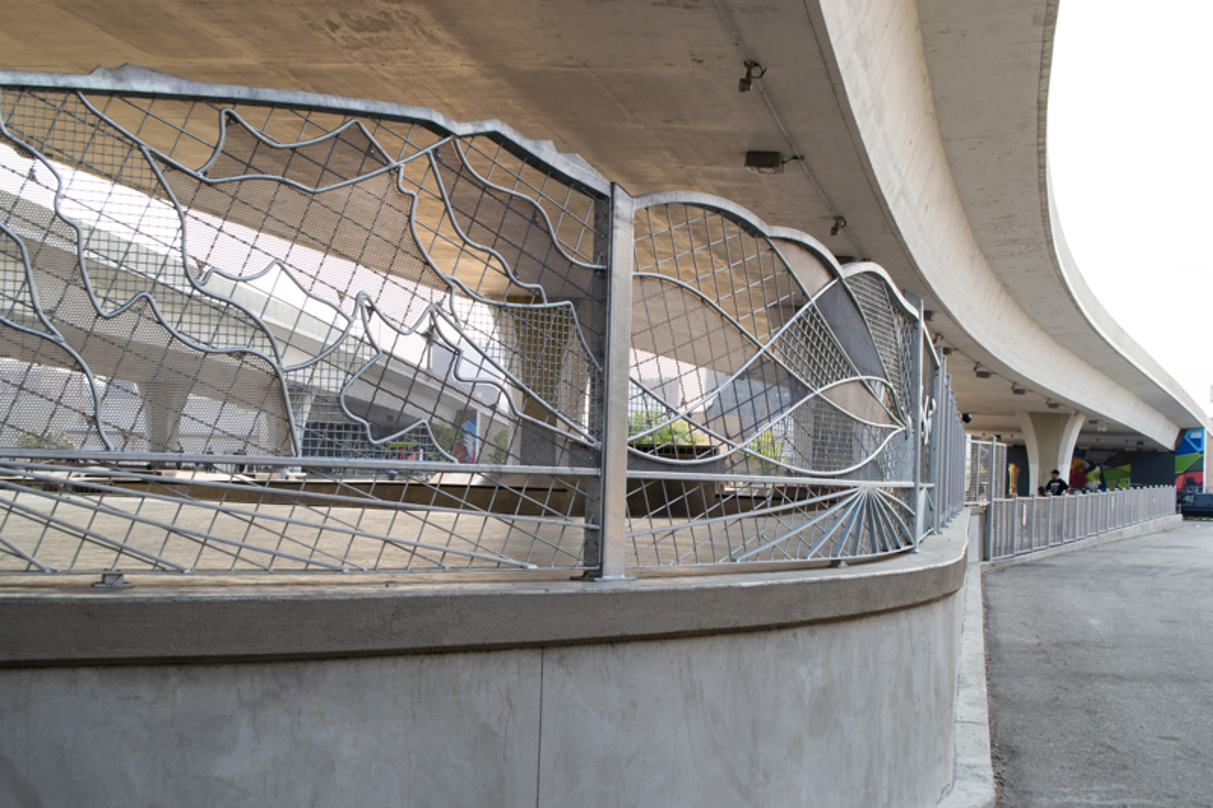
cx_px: 606
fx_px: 1415
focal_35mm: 42
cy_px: 404
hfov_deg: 46.4
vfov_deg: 31.9
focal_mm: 28
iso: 100
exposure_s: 1/160
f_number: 6.3
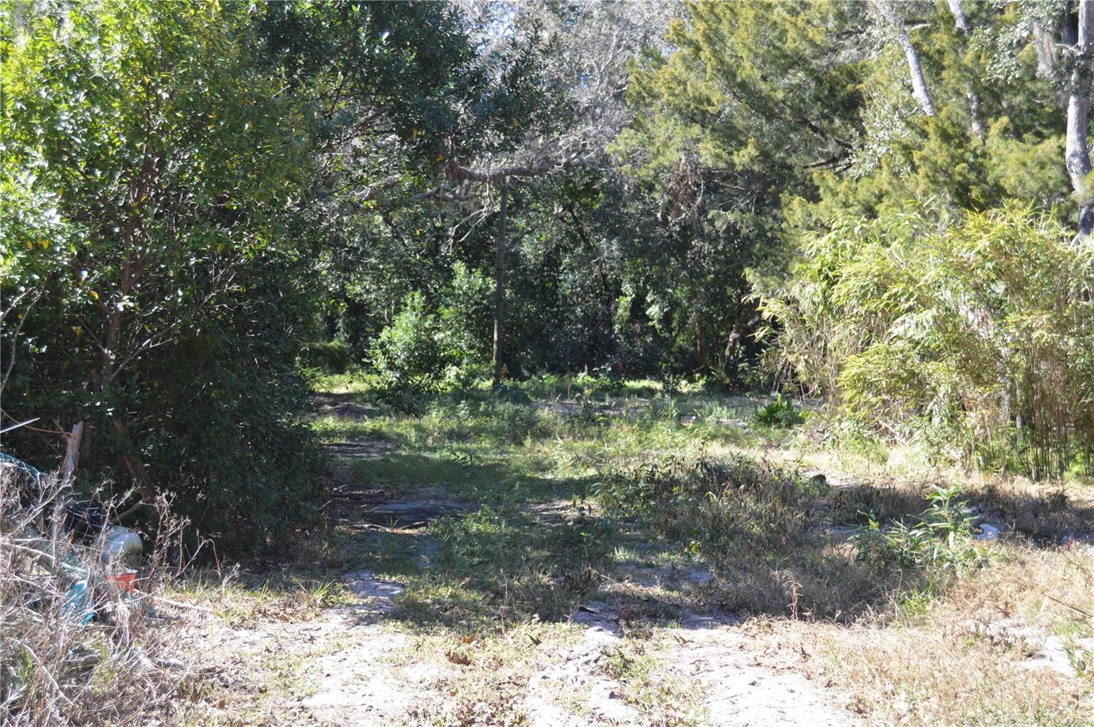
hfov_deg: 37.9
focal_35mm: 52
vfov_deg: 25.7
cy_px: 364
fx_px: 1594
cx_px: 547
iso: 800
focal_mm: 35
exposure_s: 1/500
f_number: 4.5
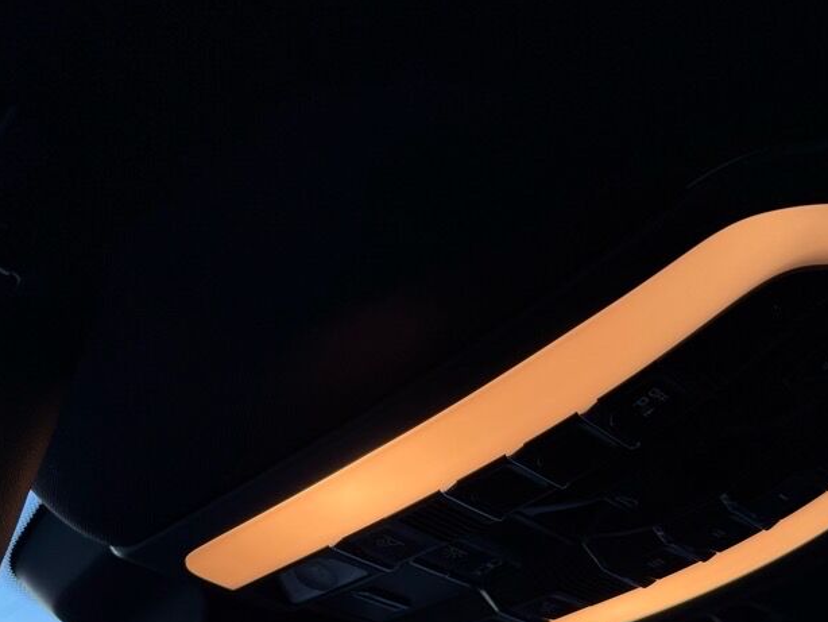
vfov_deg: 35.7
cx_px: 383
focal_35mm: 40
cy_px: 405
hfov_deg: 46.7
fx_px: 957
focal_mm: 6.76
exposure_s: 1/251
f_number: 1.78
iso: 100
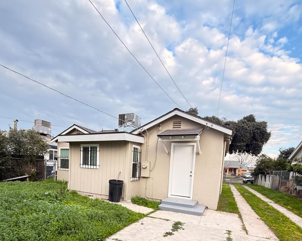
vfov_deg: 66.2
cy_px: 182
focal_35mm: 19
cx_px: 145
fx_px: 170
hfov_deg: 83.2
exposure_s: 1/99
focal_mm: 2.22
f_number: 2.2
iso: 64
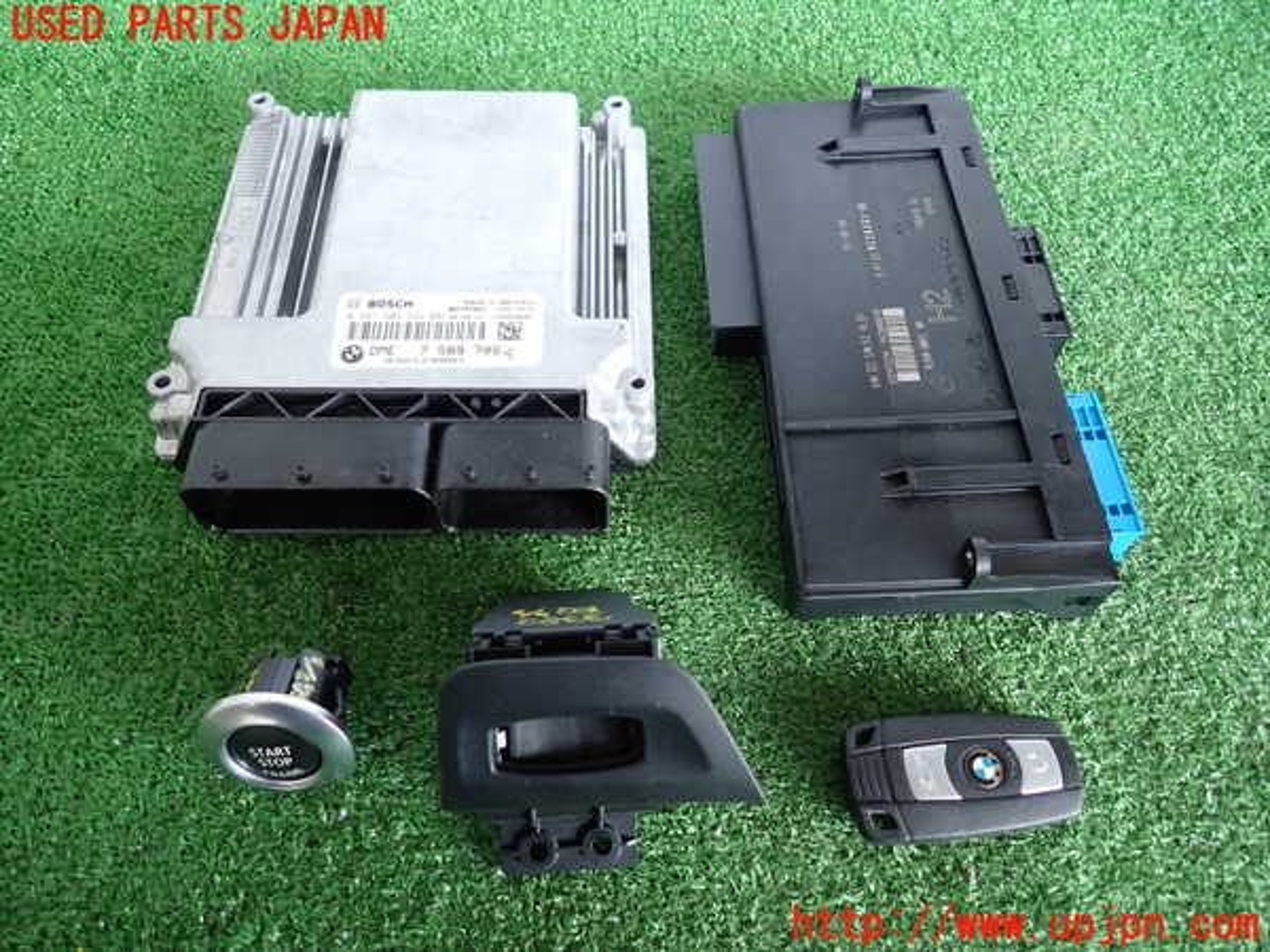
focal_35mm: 25
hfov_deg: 69.4
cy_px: 476
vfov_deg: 54.9
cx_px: 635
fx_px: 917
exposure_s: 1/40
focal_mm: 4.5
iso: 200
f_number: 2
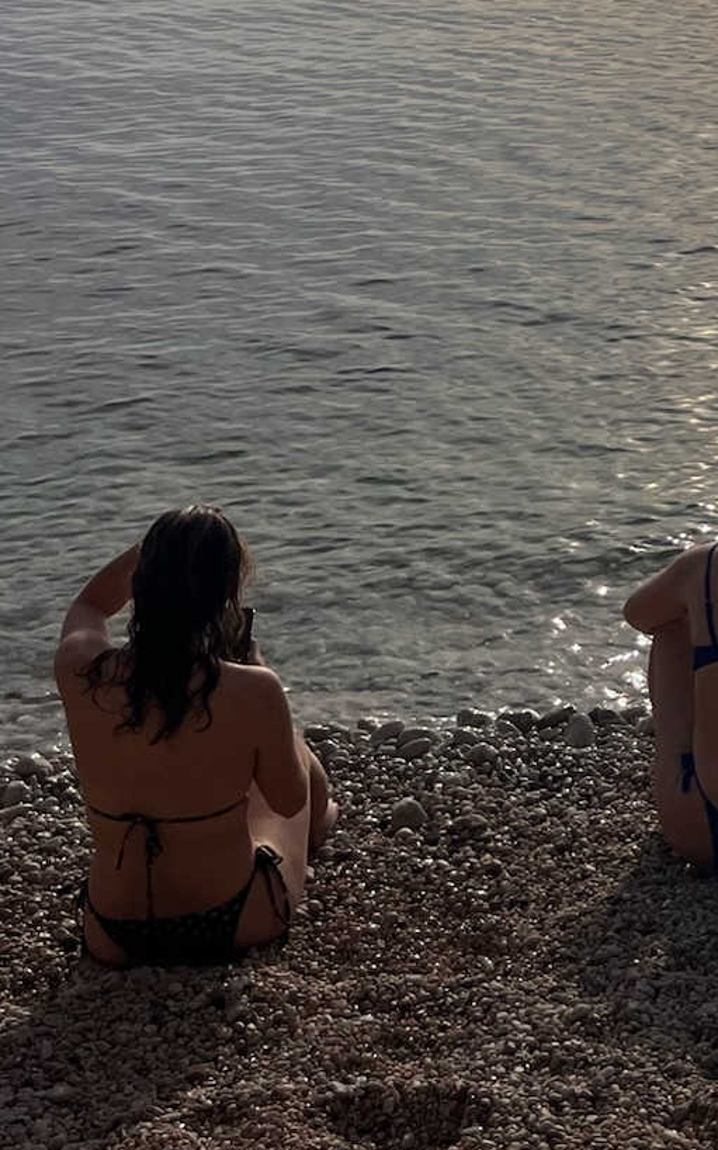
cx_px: 843
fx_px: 2161
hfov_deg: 18.0
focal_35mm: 69
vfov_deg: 27.7
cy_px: -55
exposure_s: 1/17241
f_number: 1.6
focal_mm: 5.1
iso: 40
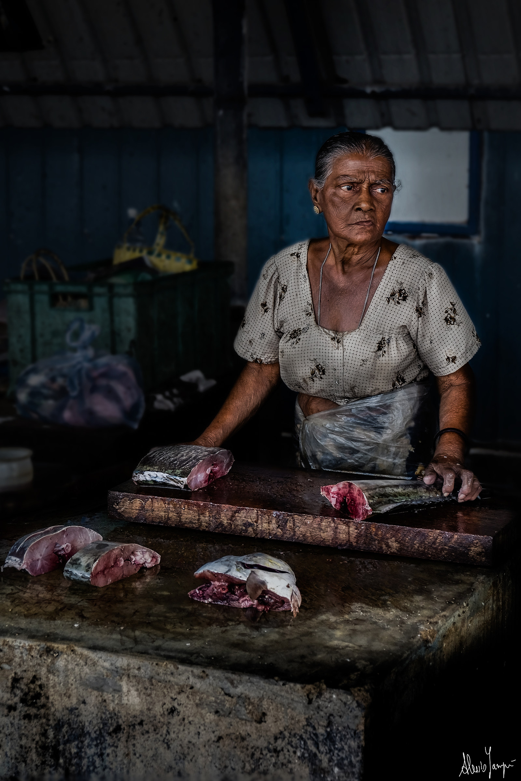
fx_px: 1064
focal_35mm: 49
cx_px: 260
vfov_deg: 40.3
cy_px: 390
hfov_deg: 27.5
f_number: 3.6
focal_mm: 32.9
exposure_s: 1/250
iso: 500
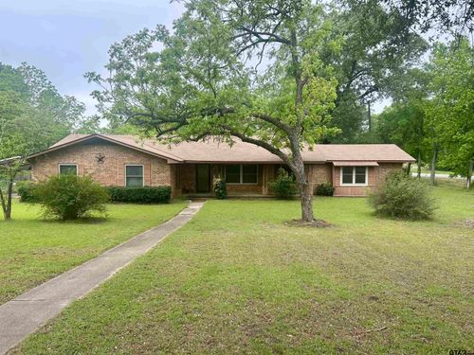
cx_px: 237
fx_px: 356
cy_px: 178
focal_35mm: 26
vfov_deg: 53.1
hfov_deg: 67.3
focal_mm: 5.7
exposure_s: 1/1009
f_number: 1.5
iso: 50
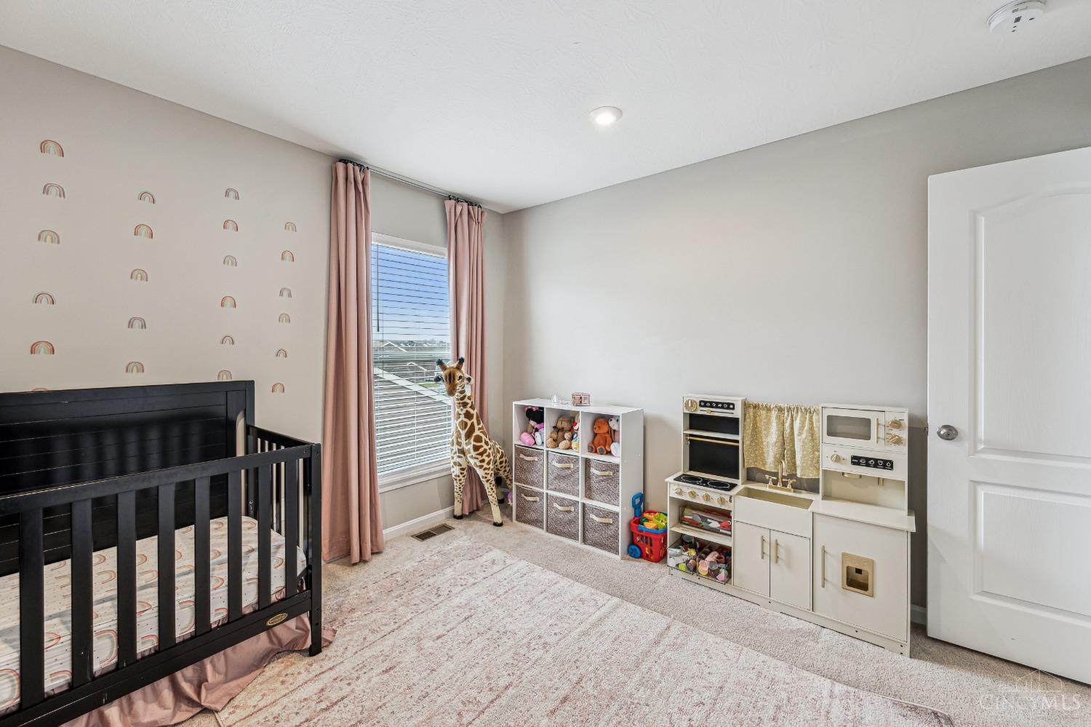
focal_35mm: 14
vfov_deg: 81.2
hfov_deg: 104.3
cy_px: 364
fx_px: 424
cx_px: 546
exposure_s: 1/50
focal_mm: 14
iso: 400
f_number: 8
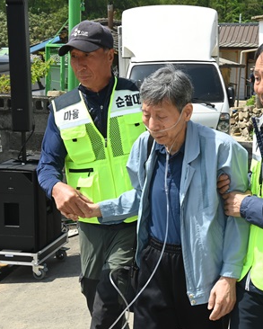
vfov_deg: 24.7
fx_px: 749
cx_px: 171
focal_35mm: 77
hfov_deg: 19.9
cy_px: 151
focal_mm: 50
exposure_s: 1/250
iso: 320
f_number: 14
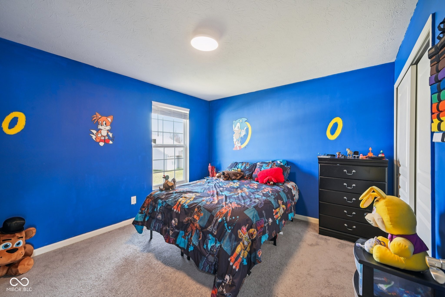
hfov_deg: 104.3
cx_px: 222
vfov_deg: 81.2
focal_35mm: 14
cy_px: 148
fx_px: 173
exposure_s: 1/13
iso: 400
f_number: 8
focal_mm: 14
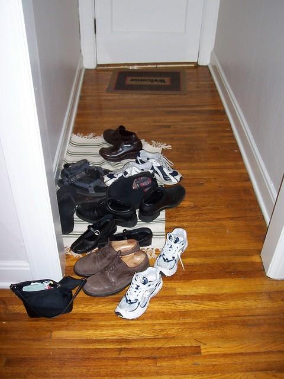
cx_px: 142
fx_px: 405
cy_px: 190
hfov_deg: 38.7
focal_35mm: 37
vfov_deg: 50.1
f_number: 2.8
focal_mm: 5.6
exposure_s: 1/60
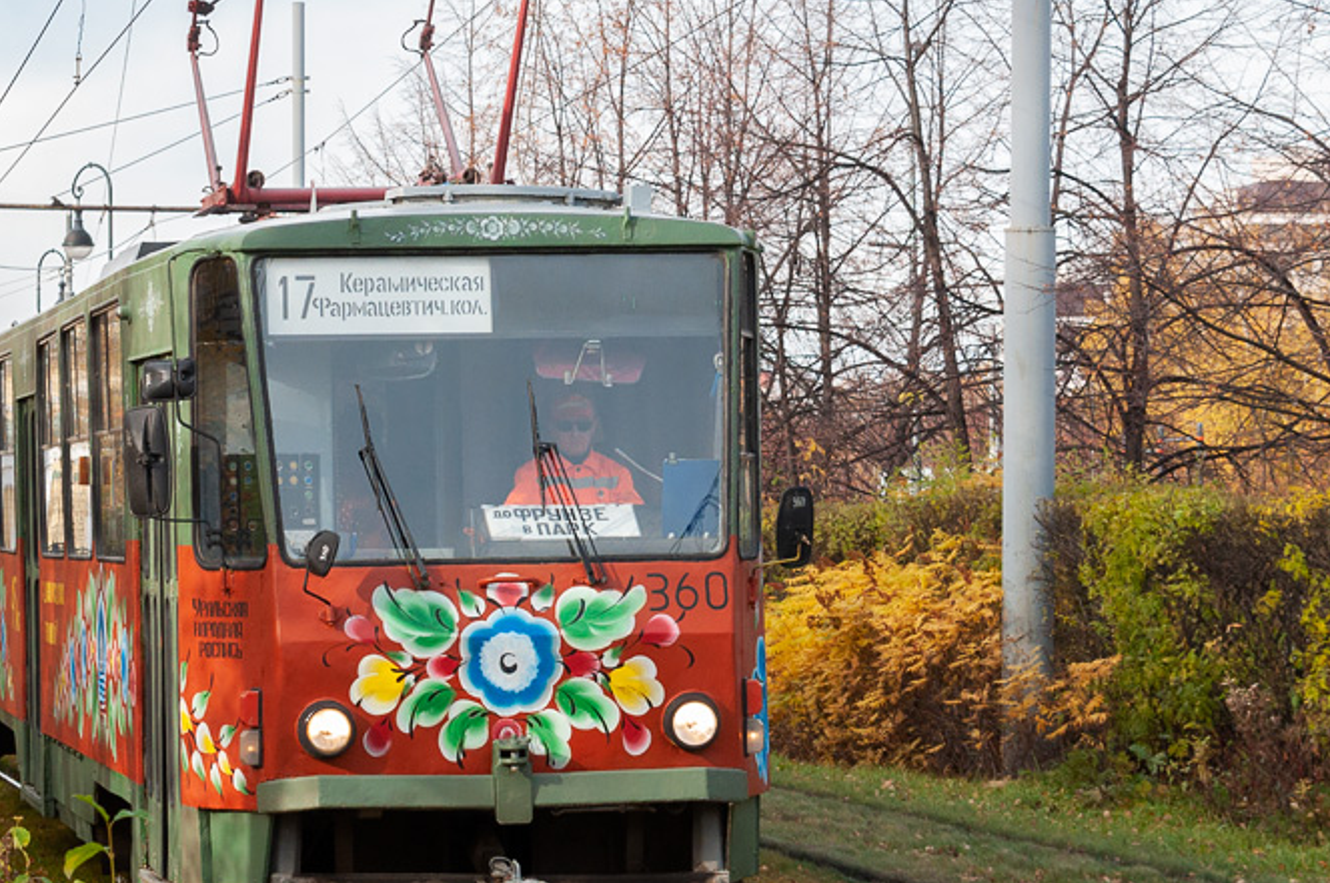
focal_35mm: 133
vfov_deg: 10.3
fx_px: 4908
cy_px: 334
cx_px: 363
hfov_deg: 15.4
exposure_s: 1/500
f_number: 6.3
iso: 500
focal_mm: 46
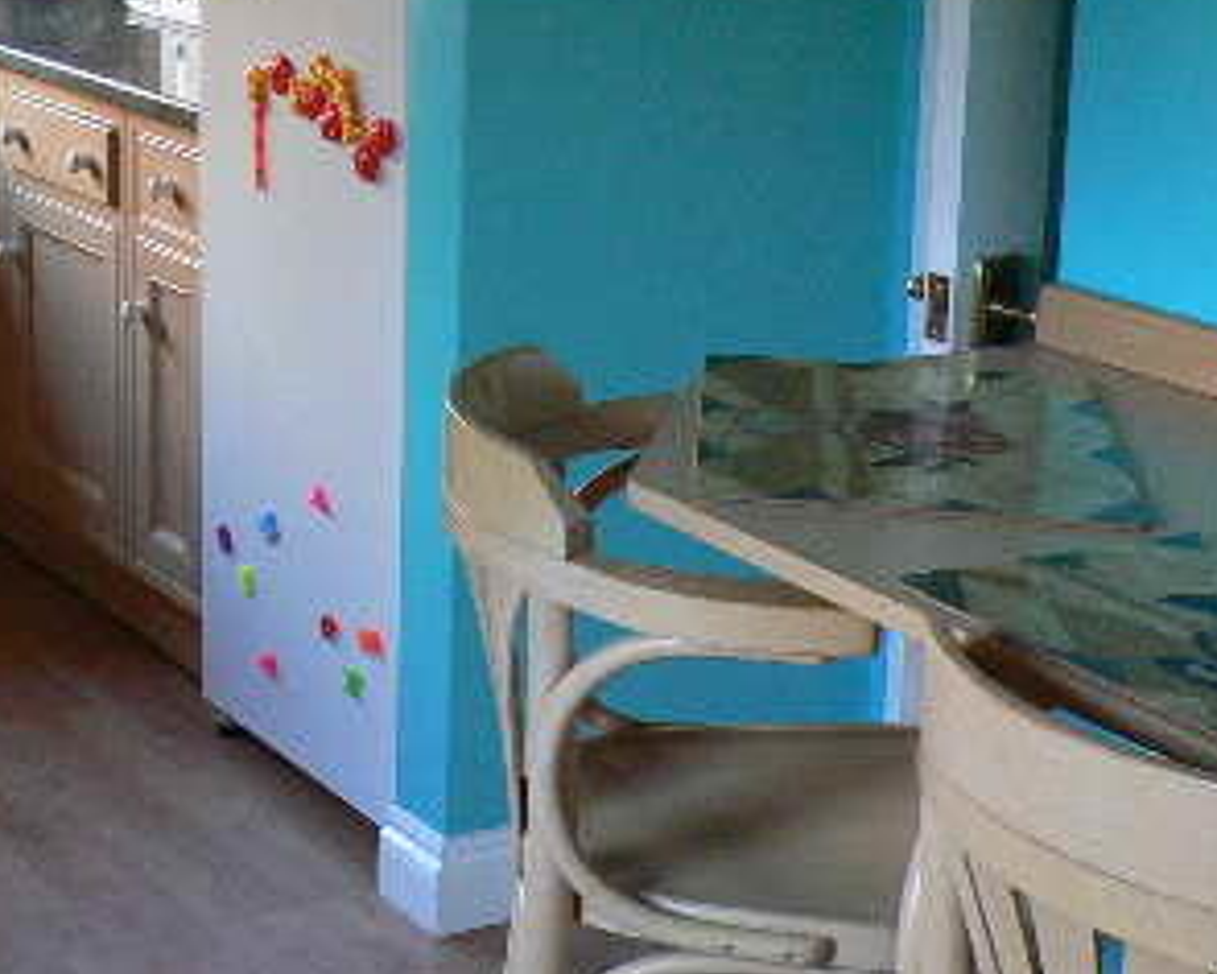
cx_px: 78
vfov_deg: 20.5
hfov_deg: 24.8
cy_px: 202
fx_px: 2665
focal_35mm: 74
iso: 200
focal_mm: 5.8
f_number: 2.8
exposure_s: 1/15
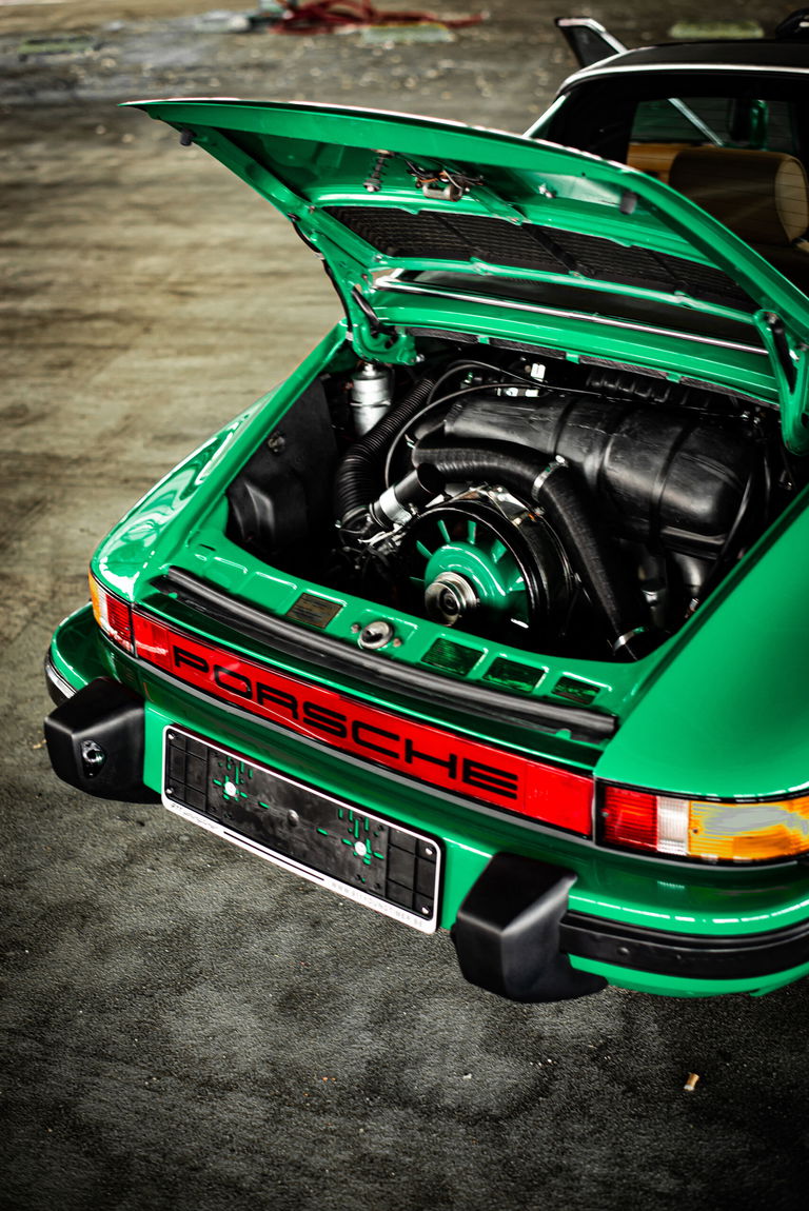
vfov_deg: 39.6
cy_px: 606
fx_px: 1683
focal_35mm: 50
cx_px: 404
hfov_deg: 27.0
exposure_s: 1/25
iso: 1000
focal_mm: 50
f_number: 2.8
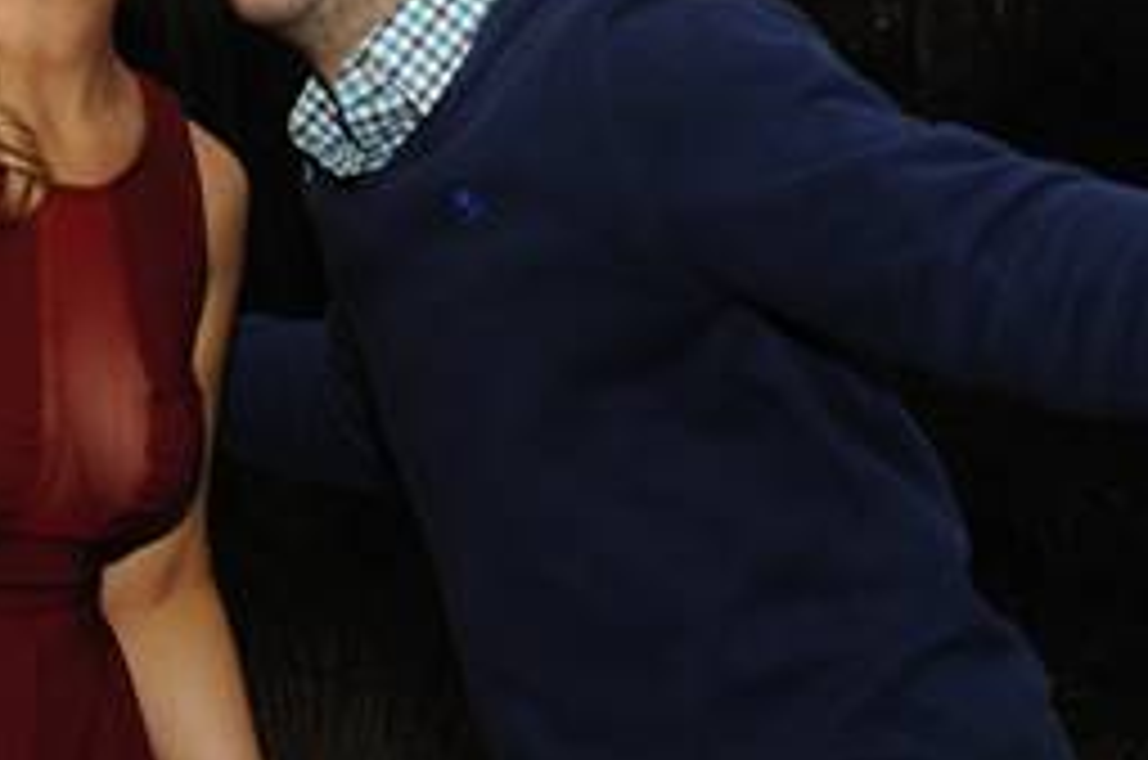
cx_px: 338
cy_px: 153
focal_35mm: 108
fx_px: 3438
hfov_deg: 18.9
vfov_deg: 12.6
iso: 1100
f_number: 6.7
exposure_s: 1/250
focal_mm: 50
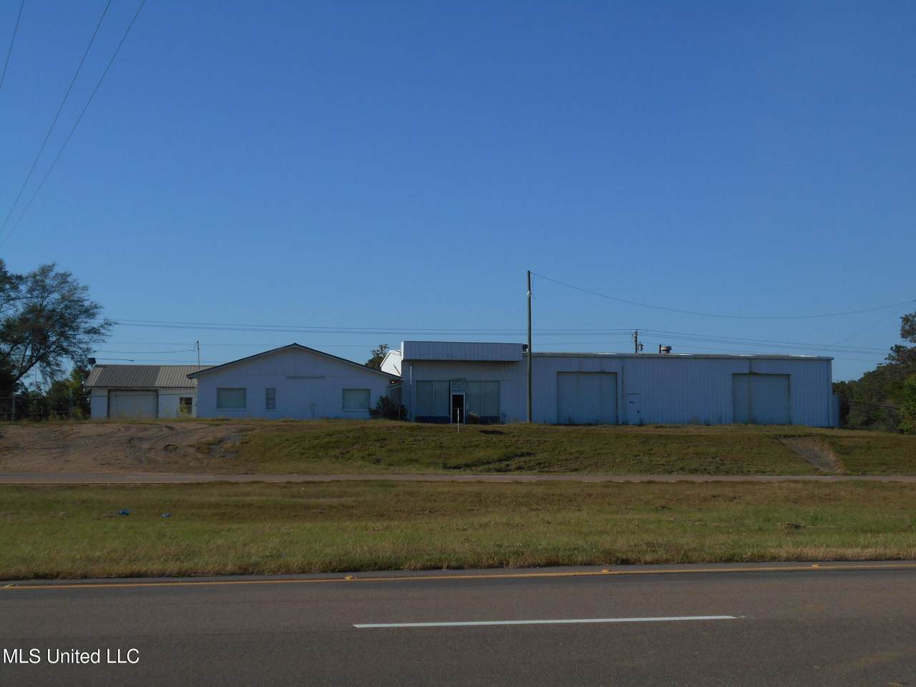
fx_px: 1297
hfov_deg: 38.9
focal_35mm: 49
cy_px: 344
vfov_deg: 29.7
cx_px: 458
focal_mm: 8.8
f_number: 4.5
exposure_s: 1/1600
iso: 80
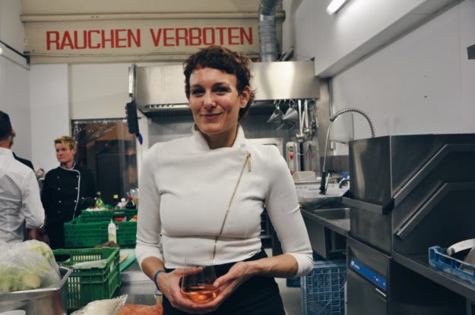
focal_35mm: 32
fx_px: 415
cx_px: 238
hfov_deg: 59.6
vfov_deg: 41.6
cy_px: 158
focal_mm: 21
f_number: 3.5
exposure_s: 1/50
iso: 400
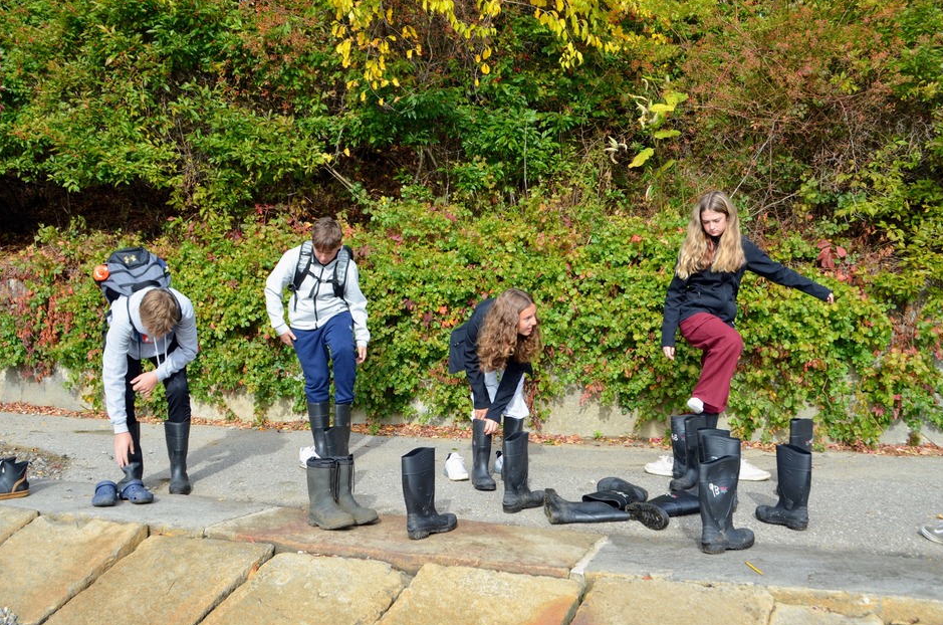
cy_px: 312
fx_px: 941
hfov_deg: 53.2
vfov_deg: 36.7
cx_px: 464
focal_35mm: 36
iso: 160
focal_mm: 22
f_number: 8
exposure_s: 1/250
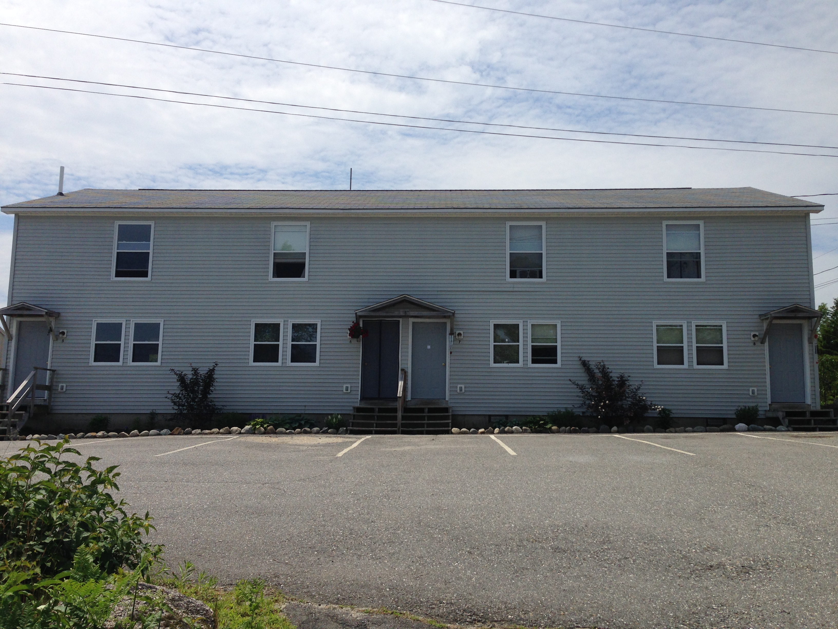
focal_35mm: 33
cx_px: 419
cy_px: 314
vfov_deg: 42.9
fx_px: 799
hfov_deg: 55.4
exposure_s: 1/3195
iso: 50
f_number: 2.4
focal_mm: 4.12
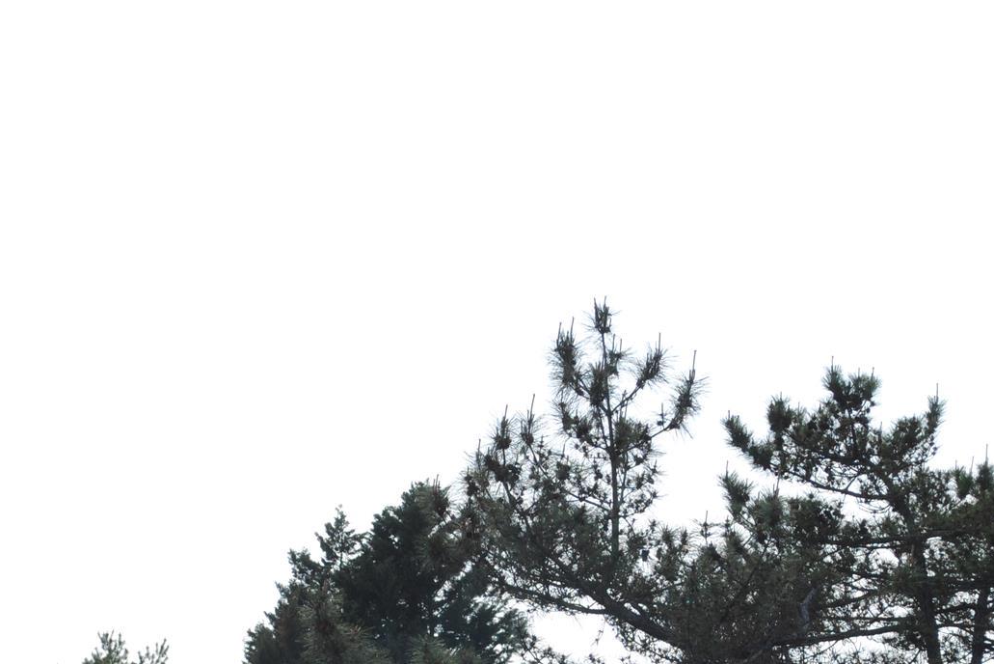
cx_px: 358
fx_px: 4529
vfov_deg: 8.4
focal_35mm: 164
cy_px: 554
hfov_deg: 12.5
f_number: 9
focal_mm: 55
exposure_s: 1/200
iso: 100
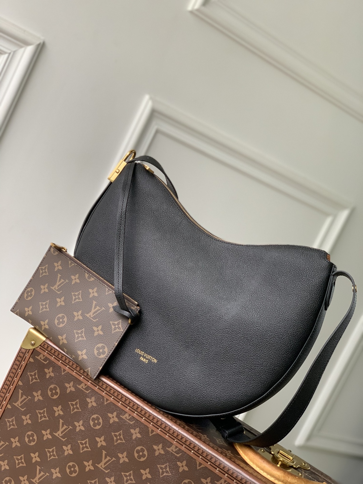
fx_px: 727
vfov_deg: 36.8
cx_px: 182
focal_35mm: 52
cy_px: 242
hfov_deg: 28.0
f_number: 2.4
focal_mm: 6
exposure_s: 1/101
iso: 125
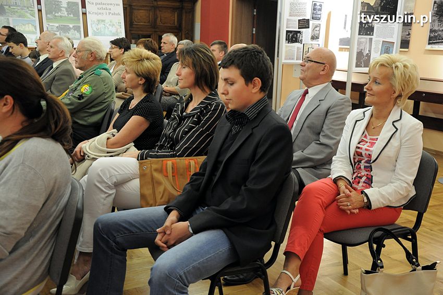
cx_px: 222
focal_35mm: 42
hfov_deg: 46.4
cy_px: 148
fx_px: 516
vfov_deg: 31.8
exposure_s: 1/80
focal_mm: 28
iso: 1600
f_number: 4.5
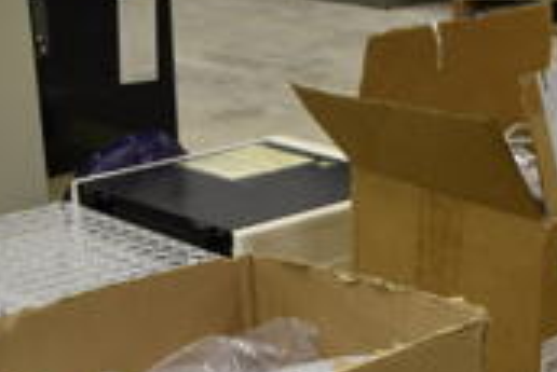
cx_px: 337
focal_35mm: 96
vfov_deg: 13.3
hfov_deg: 21.2
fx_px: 1487
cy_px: 589
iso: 250
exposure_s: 1/30
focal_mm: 18
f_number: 3.5
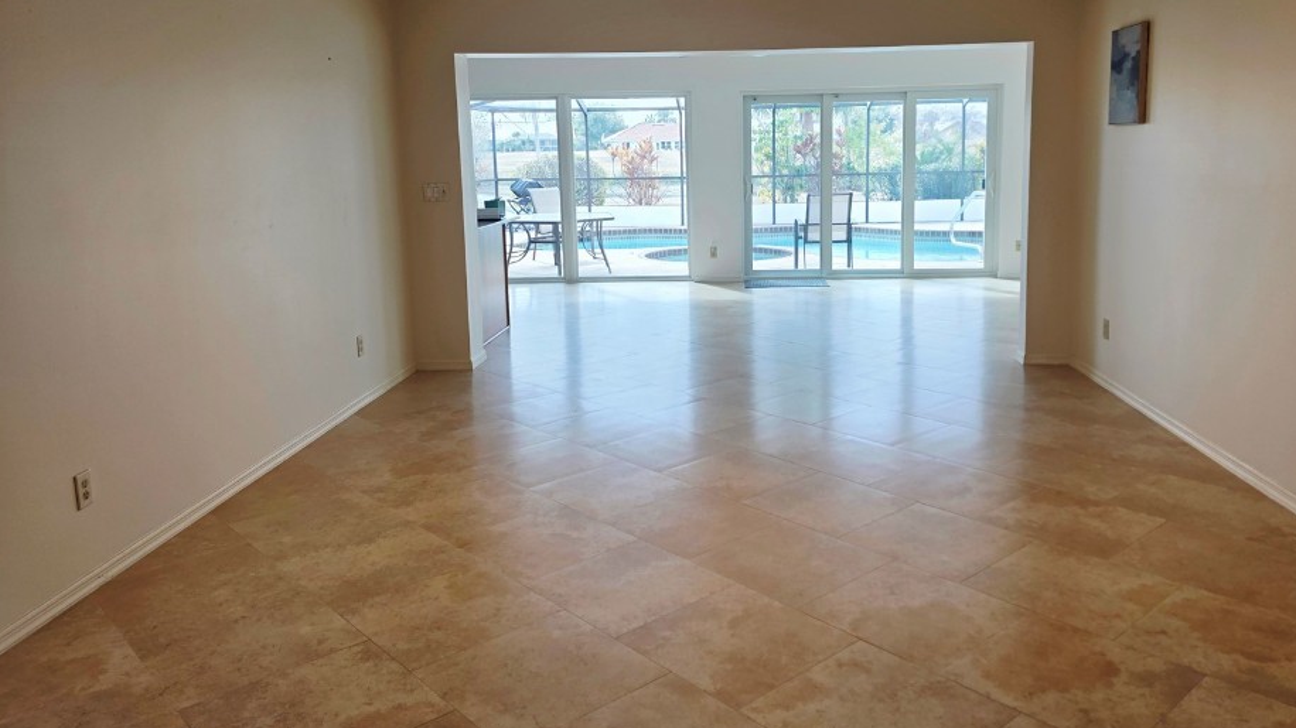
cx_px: 713
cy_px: 283
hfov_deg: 67.8
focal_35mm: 28
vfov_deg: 41.2
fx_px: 962
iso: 50
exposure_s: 1/120
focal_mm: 6.3
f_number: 1.7
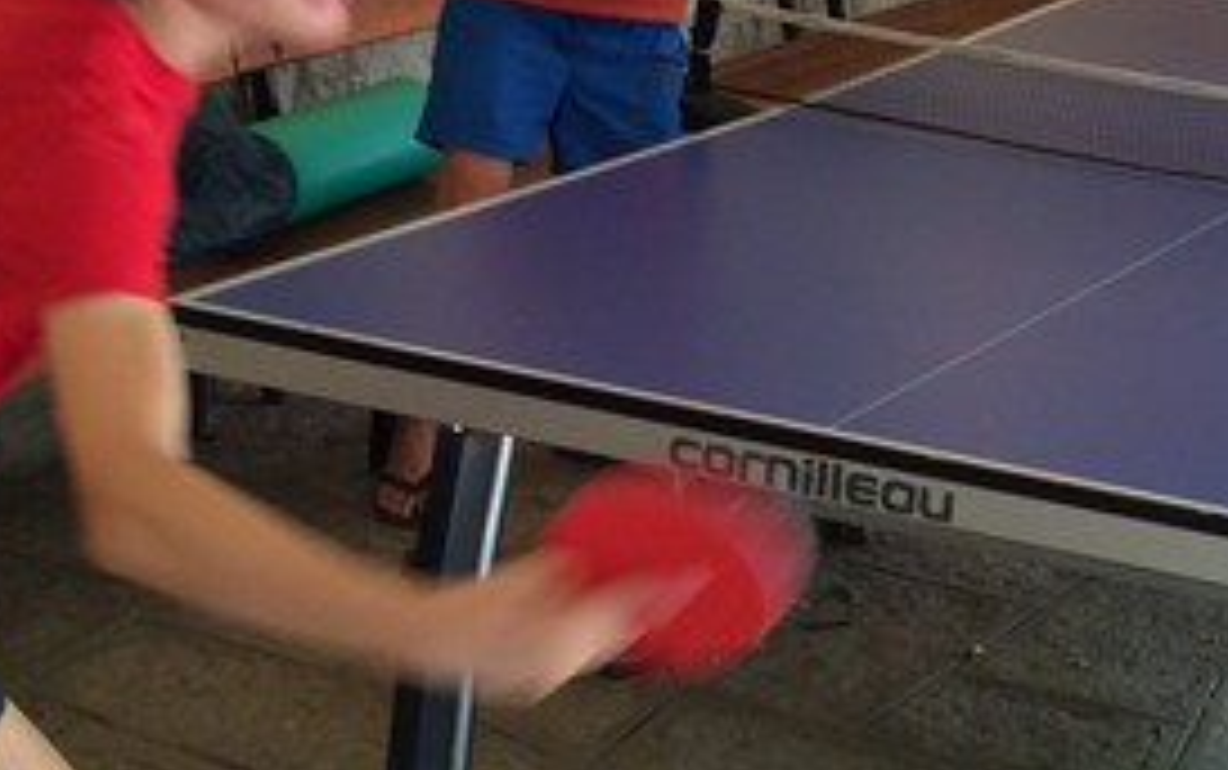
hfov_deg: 21.9
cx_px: 1336
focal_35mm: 90
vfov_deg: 14.4
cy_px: 108
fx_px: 3014
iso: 50
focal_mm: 4.15
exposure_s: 1/100
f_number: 2.2
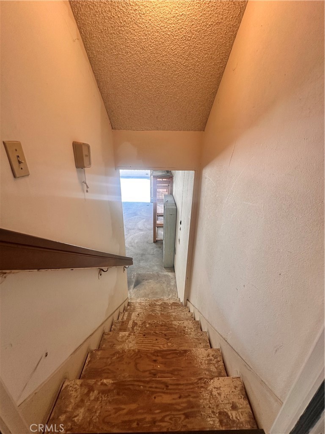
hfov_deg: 85.7
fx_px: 175
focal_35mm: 14
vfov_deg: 102.1
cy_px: 217
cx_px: 162
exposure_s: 1/120
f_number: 2.2
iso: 160
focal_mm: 2.22
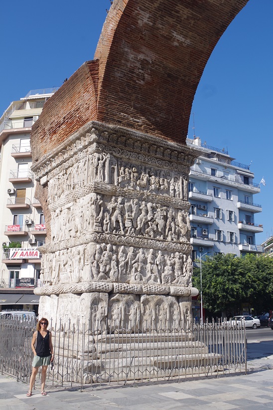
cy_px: 205
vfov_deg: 52.4
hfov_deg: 36.4
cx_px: 136
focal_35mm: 37
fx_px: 416
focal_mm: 24.38
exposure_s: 1/200
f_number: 8
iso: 100
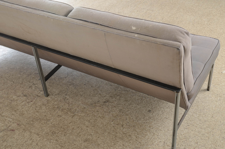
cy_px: 74
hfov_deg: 41.2
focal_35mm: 48
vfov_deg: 28.0
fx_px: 299
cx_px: 112
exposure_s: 1/160
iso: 125
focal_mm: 32
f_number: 10
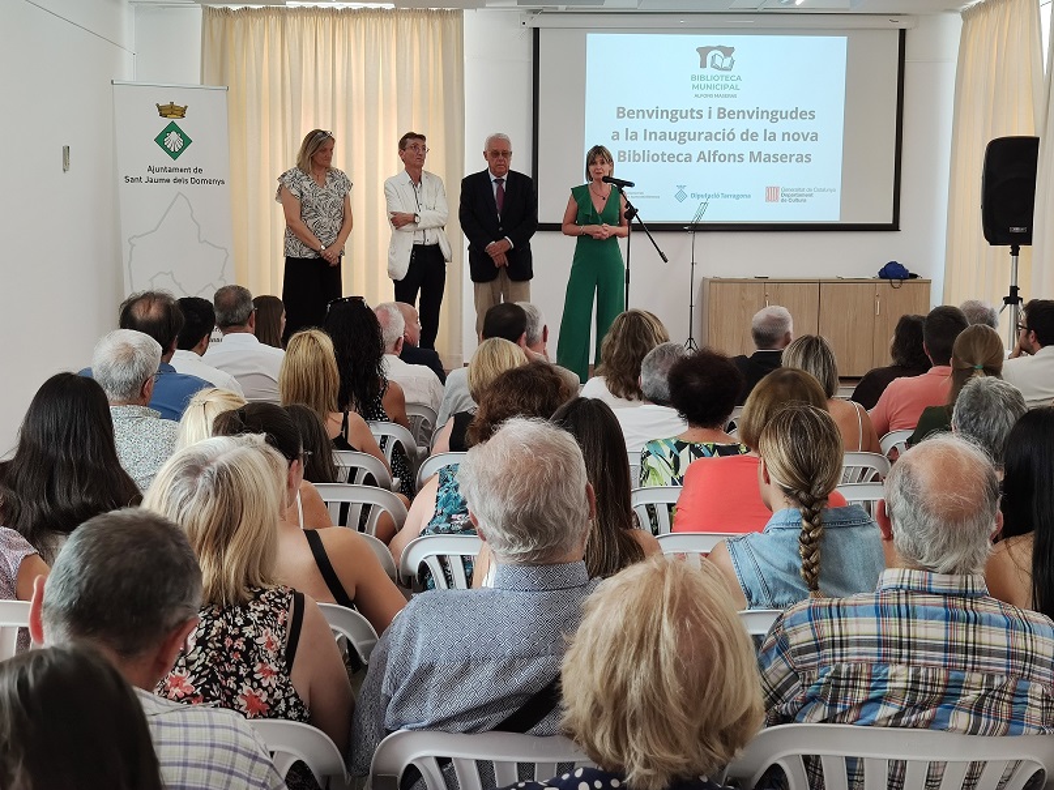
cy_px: 395
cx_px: 527
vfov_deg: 35.1
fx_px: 1248
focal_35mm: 41
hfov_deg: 45.8
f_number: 2
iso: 190
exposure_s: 1/100
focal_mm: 8.16
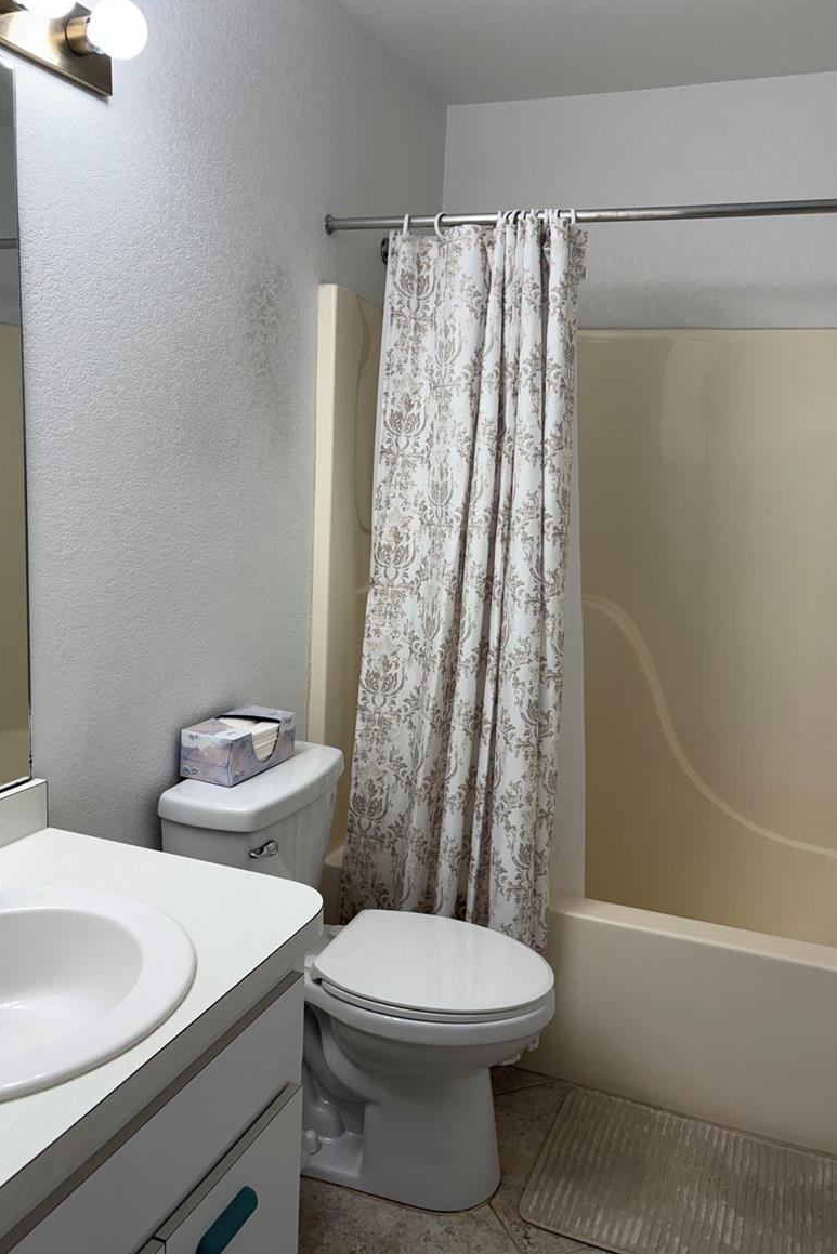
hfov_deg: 46.4
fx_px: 976
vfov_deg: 65.5
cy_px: 611
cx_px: 454
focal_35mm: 28
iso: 50
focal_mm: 5.96
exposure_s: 1/120
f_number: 1.6
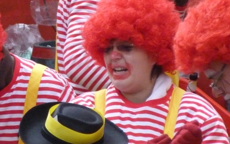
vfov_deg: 1.3
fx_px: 6475
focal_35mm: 1033
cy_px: 52
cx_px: -9
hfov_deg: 2.0
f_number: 4.3
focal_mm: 76.4
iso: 800
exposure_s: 1/160
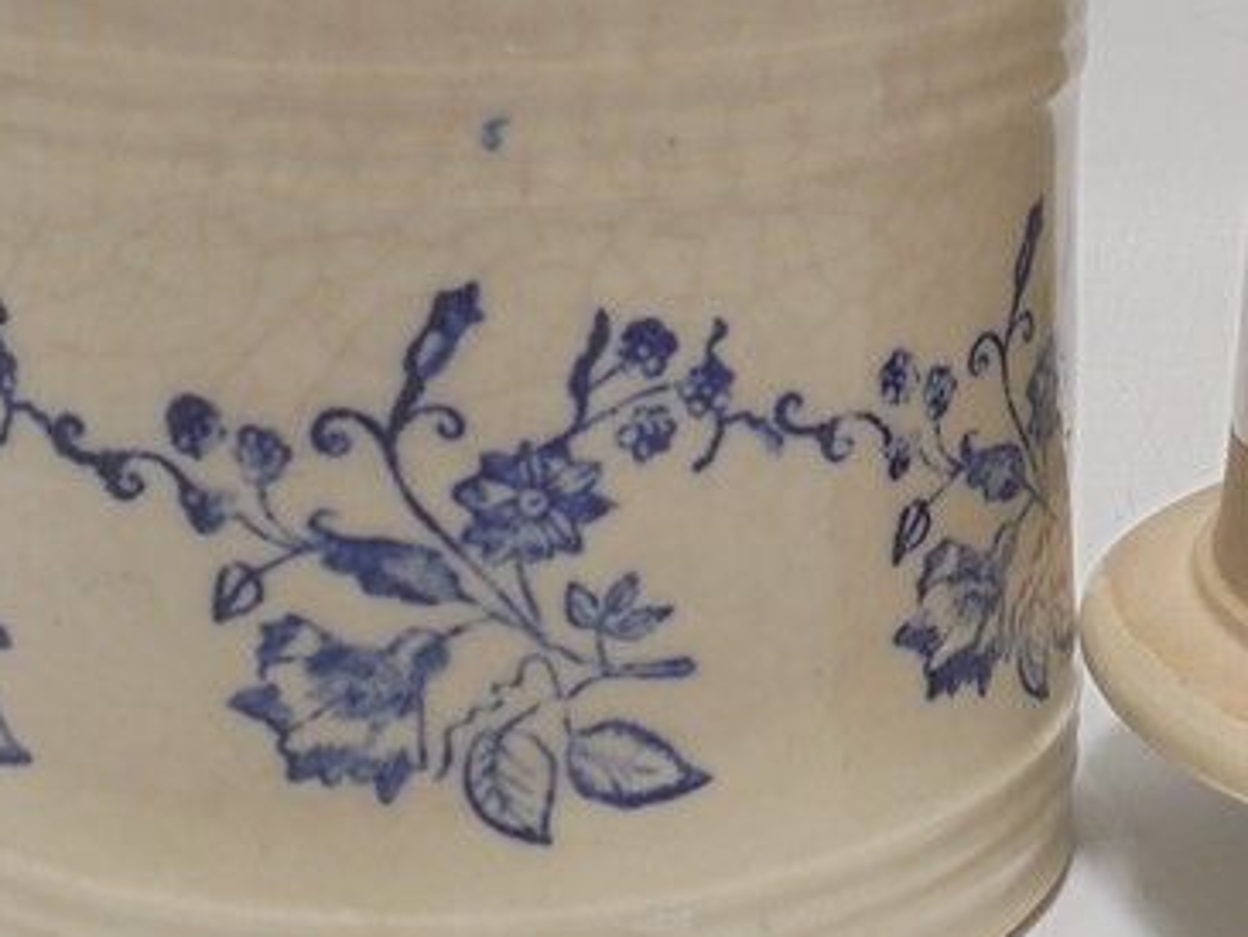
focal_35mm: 106
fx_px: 3823
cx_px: 1036
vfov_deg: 14.0
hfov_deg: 18.3
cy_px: 385
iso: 100
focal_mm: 7.8
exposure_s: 1/60
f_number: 4.5
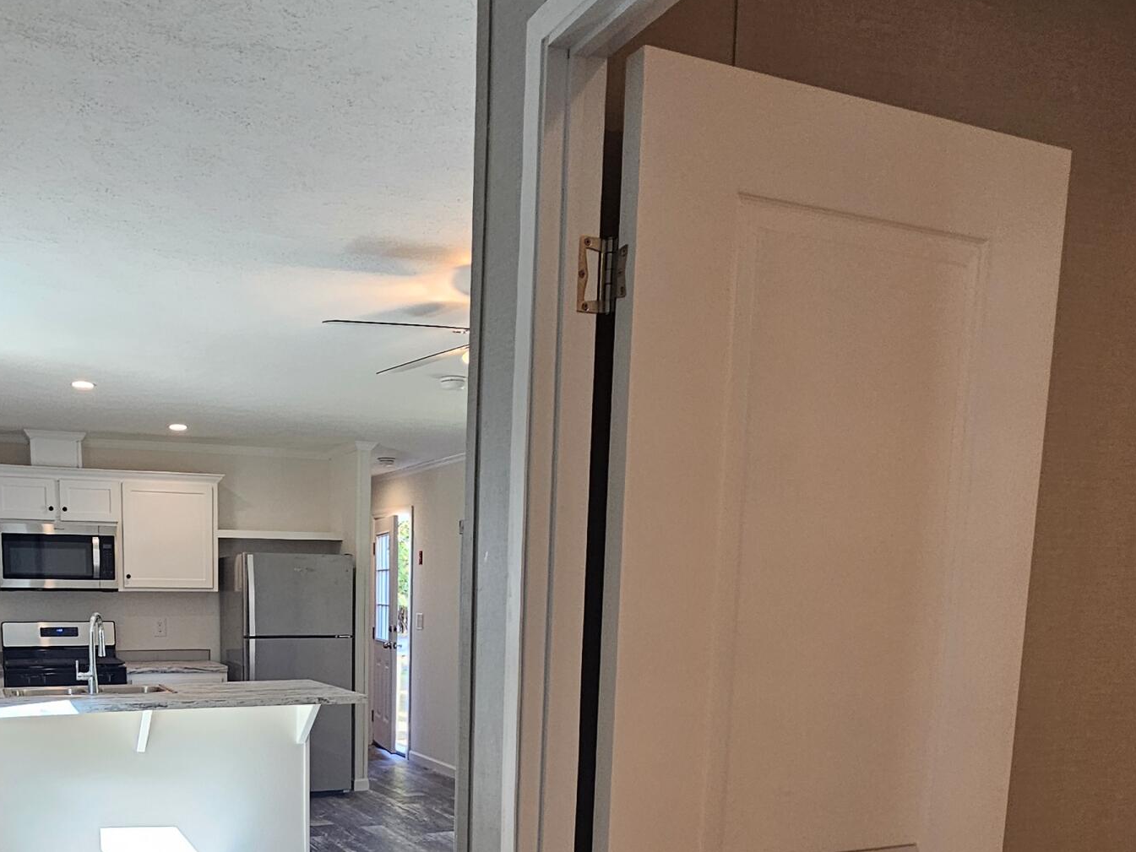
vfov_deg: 44.9
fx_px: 952
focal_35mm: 29
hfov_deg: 59.8
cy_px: 724
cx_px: 351
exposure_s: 1/60
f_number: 2.2
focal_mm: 2.2
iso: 100
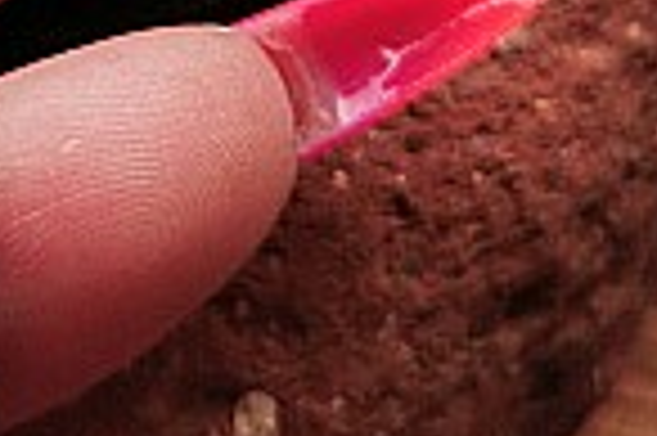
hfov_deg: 15.0
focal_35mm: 135
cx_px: 14
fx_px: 2461
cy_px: -328
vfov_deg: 9.7
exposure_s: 1/316
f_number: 1.6
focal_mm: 5.56
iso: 50
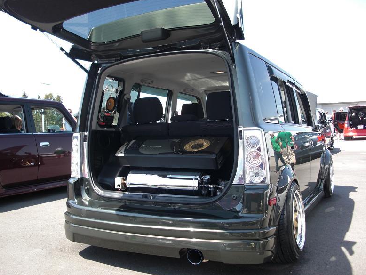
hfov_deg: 50.1
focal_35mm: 37
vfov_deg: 38.7
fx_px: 391
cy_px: 140
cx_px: 180
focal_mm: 6.3
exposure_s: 1/200
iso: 50
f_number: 2.8
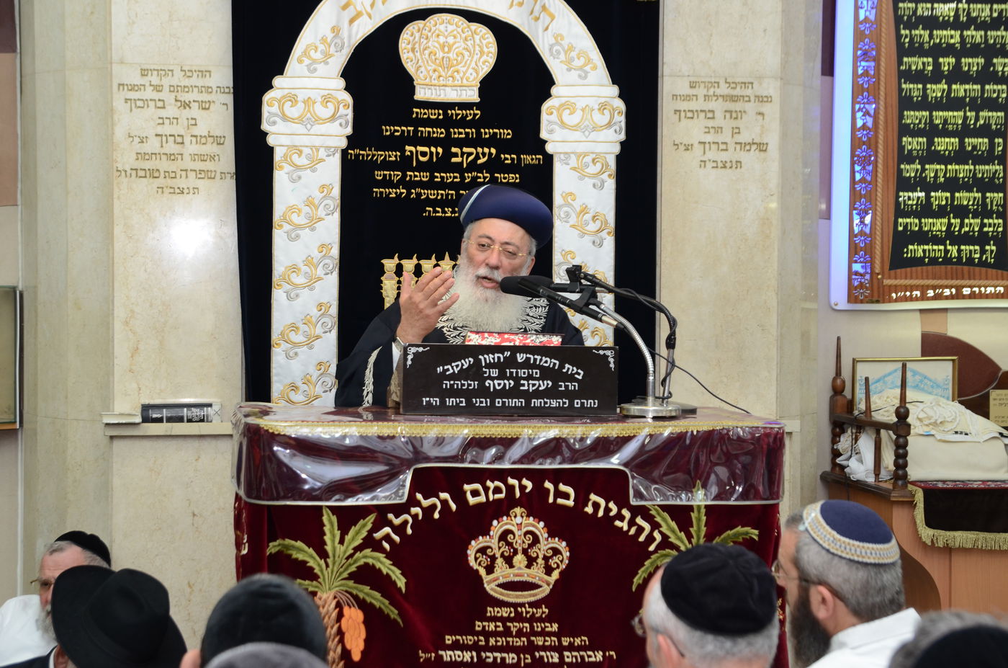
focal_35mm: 75
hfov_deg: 27.0
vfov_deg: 18.1
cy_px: 334
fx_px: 2095
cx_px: 504
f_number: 5
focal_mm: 50
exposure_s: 1/125
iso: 640
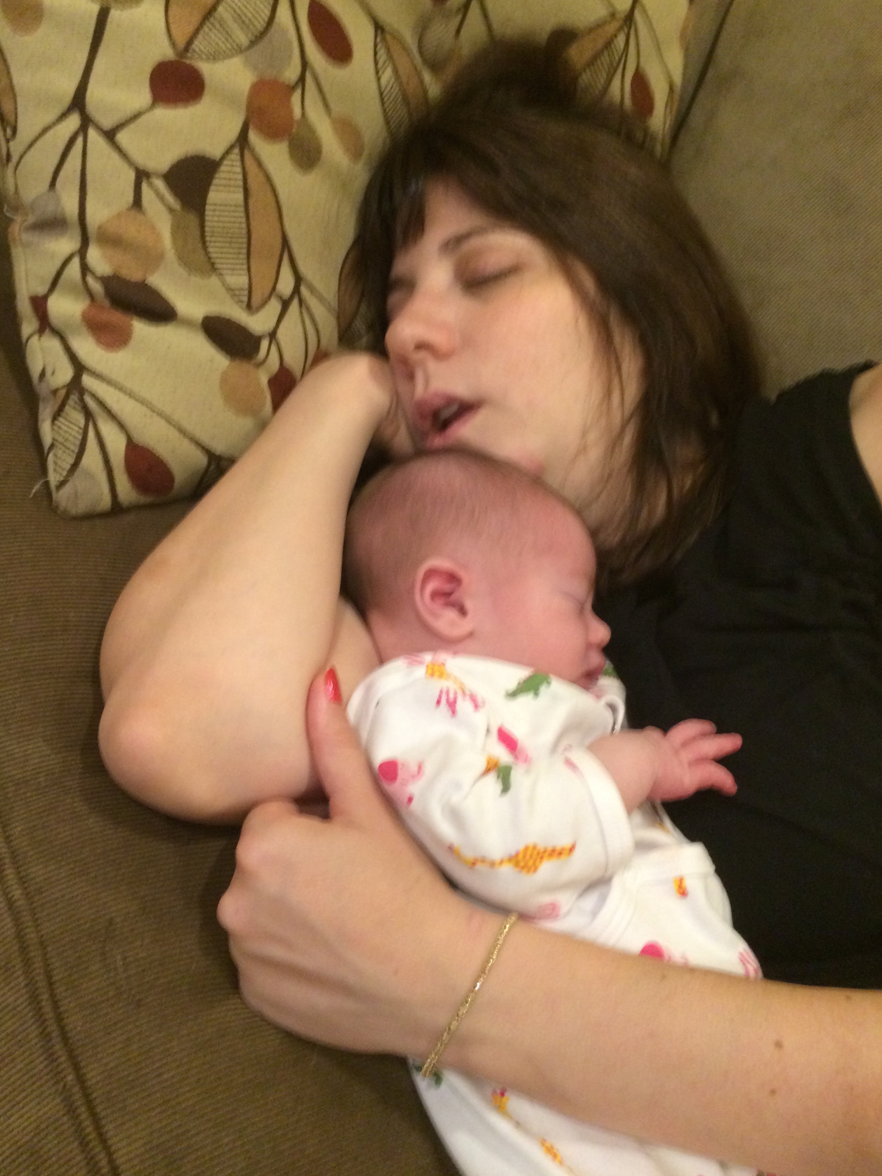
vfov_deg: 58.3
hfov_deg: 45.4
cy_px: 554
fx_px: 1053
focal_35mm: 31
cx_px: 427
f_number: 2.2
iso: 400
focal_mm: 4.15
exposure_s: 1/15
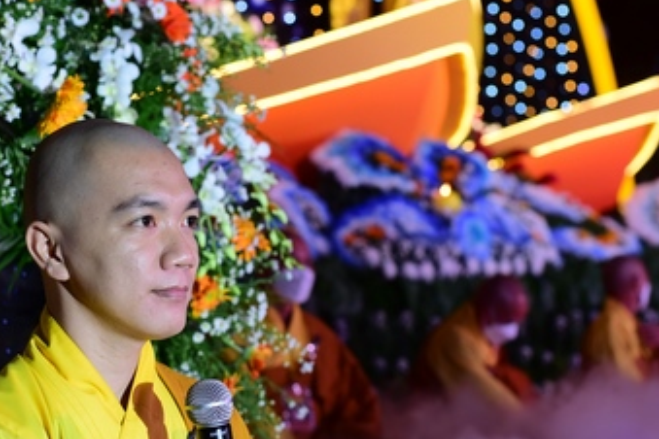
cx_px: 311
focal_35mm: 96
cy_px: 350
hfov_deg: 21.2
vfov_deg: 14.2
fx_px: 1757
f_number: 3.5
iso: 1000
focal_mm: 50
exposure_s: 1/100
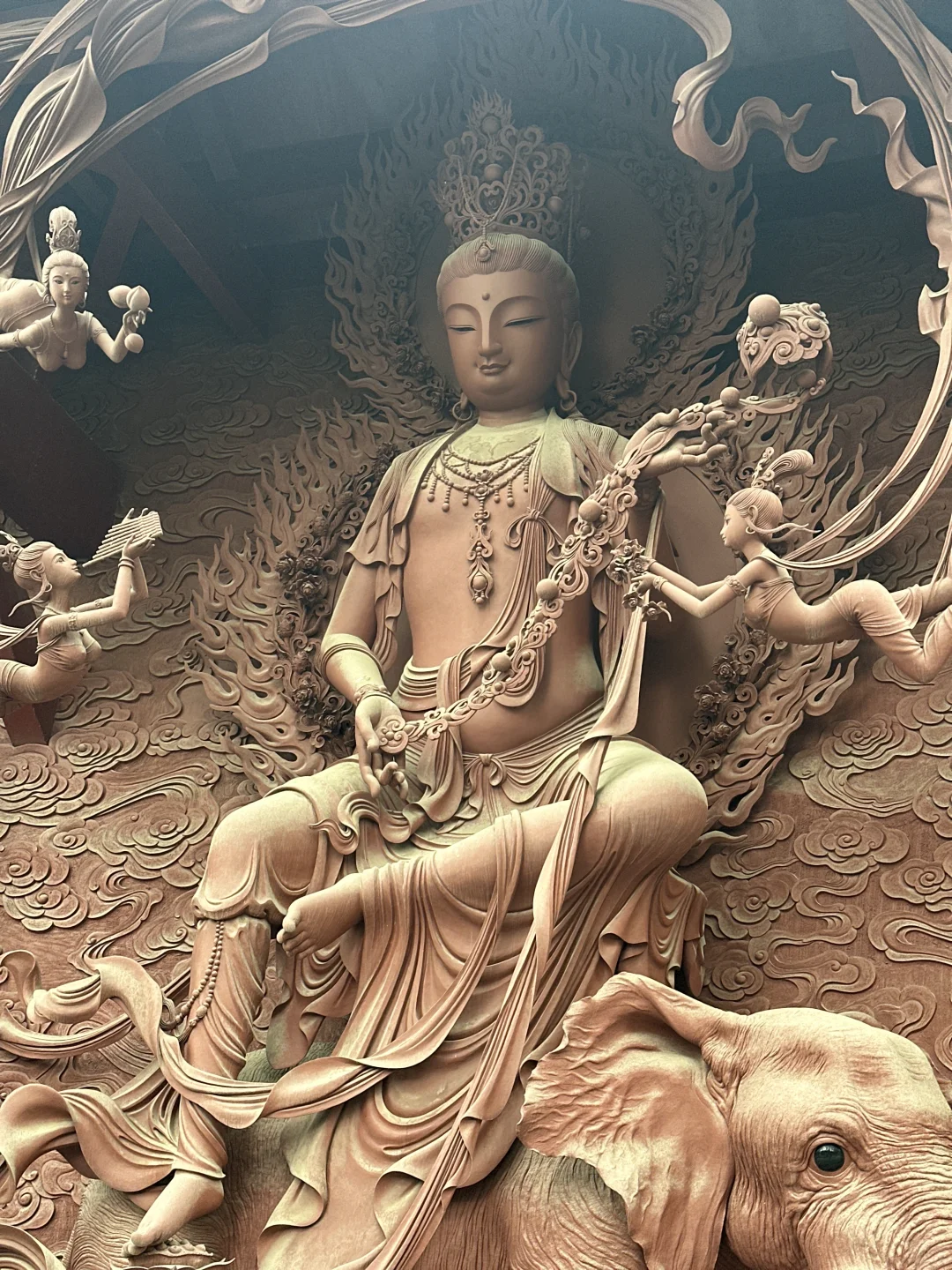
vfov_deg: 39.7
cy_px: 635
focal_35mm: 48
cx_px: 476
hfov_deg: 30.3
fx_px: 1760
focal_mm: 6.86
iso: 160
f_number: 1.78
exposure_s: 1/60
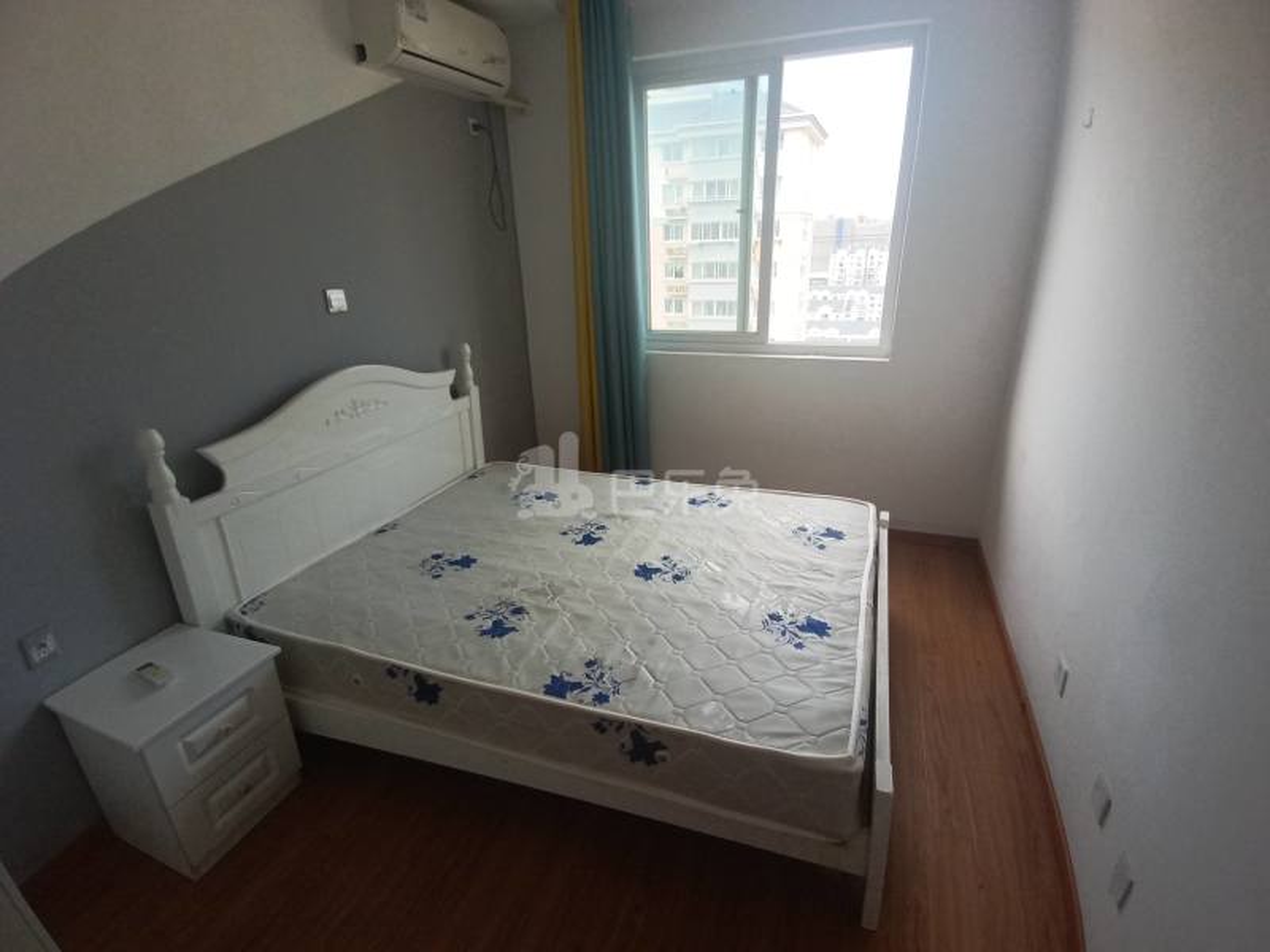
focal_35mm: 17
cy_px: 476
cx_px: 635
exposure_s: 1/100
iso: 124
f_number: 2.4
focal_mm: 1.78
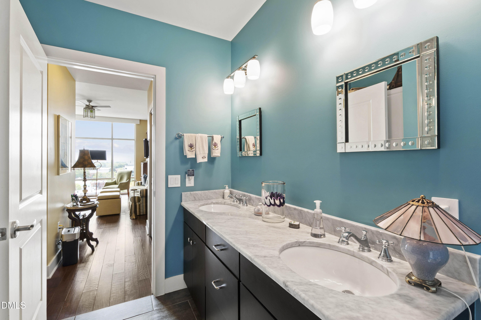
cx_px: 240
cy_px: 160
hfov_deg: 100.4
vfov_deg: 77.3
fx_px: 200
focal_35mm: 15
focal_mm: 10
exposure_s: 1/2.5
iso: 100
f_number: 8
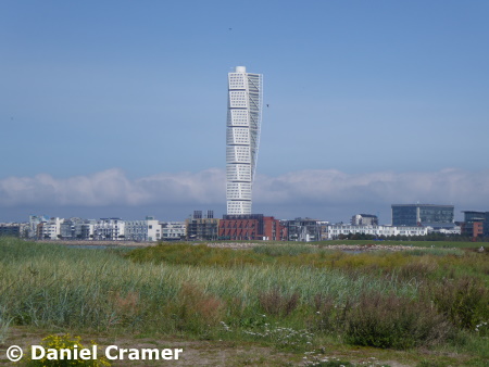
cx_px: 244
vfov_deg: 18.7
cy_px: 184
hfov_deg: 24.7
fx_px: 1117
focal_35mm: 79
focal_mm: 14.1
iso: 80
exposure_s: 1/1000
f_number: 4.7
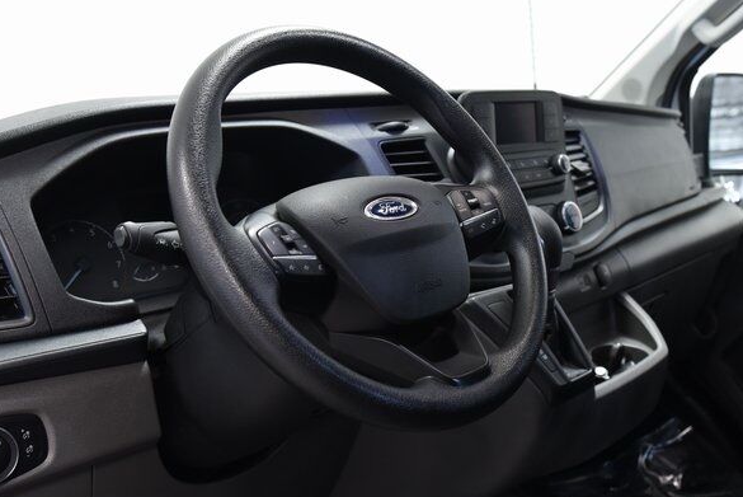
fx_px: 867
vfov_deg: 31.8
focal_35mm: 42
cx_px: 502
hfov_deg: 45.6
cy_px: 320
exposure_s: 1/20
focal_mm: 24
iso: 1250
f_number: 4
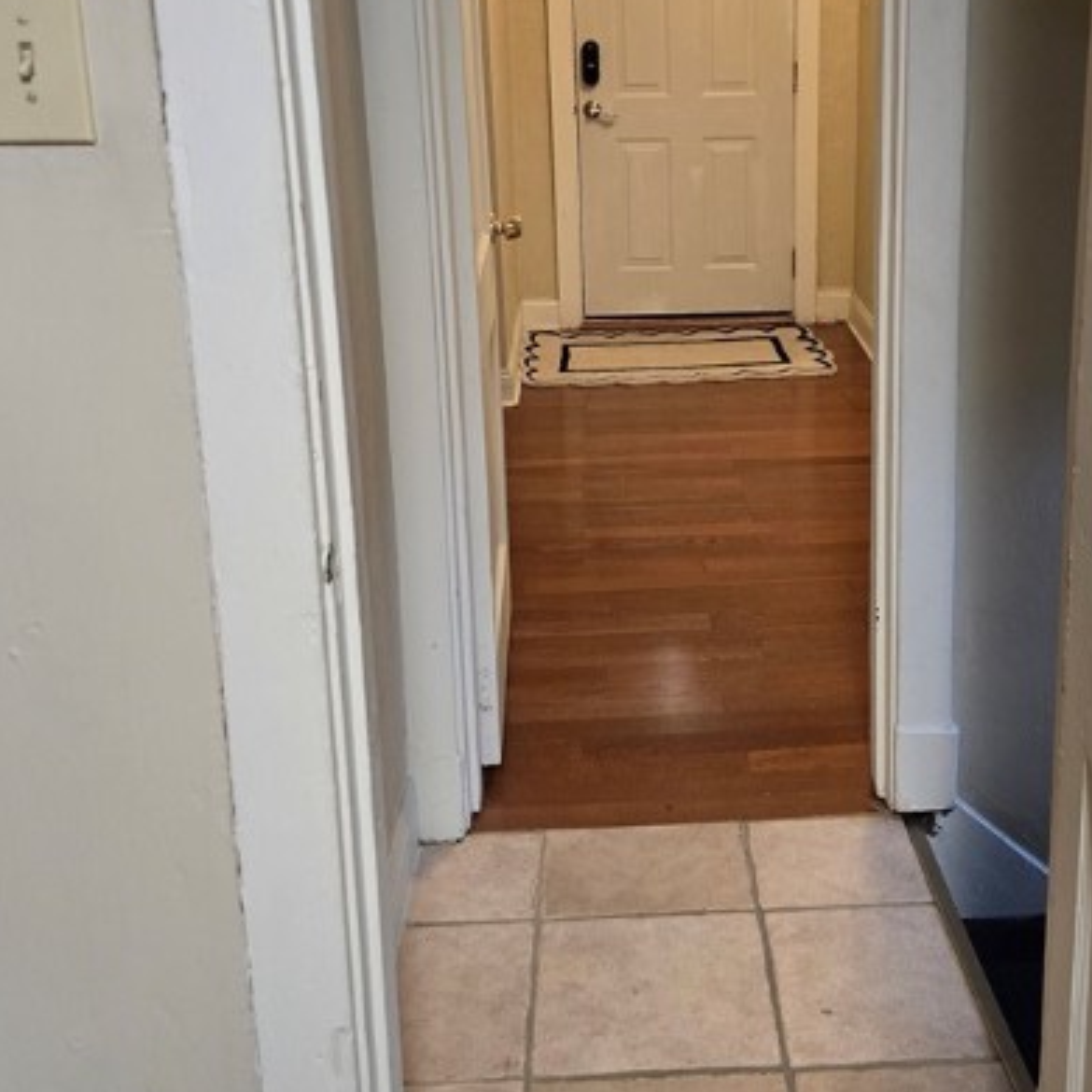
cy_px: 364
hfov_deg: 41.5
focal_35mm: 40
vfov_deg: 41.3
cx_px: 703
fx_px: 1428
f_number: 1.7
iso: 500
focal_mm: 6.3
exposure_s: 1/120
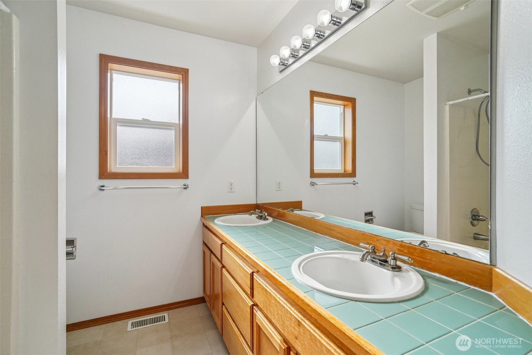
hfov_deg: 96.7
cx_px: 266
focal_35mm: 16
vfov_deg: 73.7
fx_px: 236
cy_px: 178
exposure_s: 1/250
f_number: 8
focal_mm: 16
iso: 1600
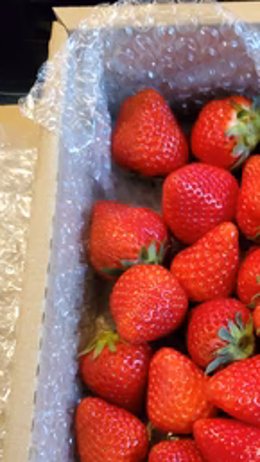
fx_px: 540
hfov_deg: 25.8
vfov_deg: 45.7
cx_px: 256
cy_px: 308
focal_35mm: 44
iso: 800
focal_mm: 4.3
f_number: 1.5
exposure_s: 1/50
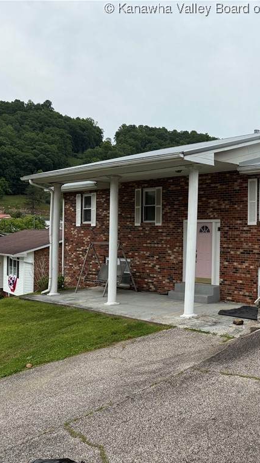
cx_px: 277
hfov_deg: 30.6
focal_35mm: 35
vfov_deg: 56.6
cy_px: 232
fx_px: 429
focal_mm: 6.76
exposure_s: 1/2801
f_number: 1.78
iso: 80
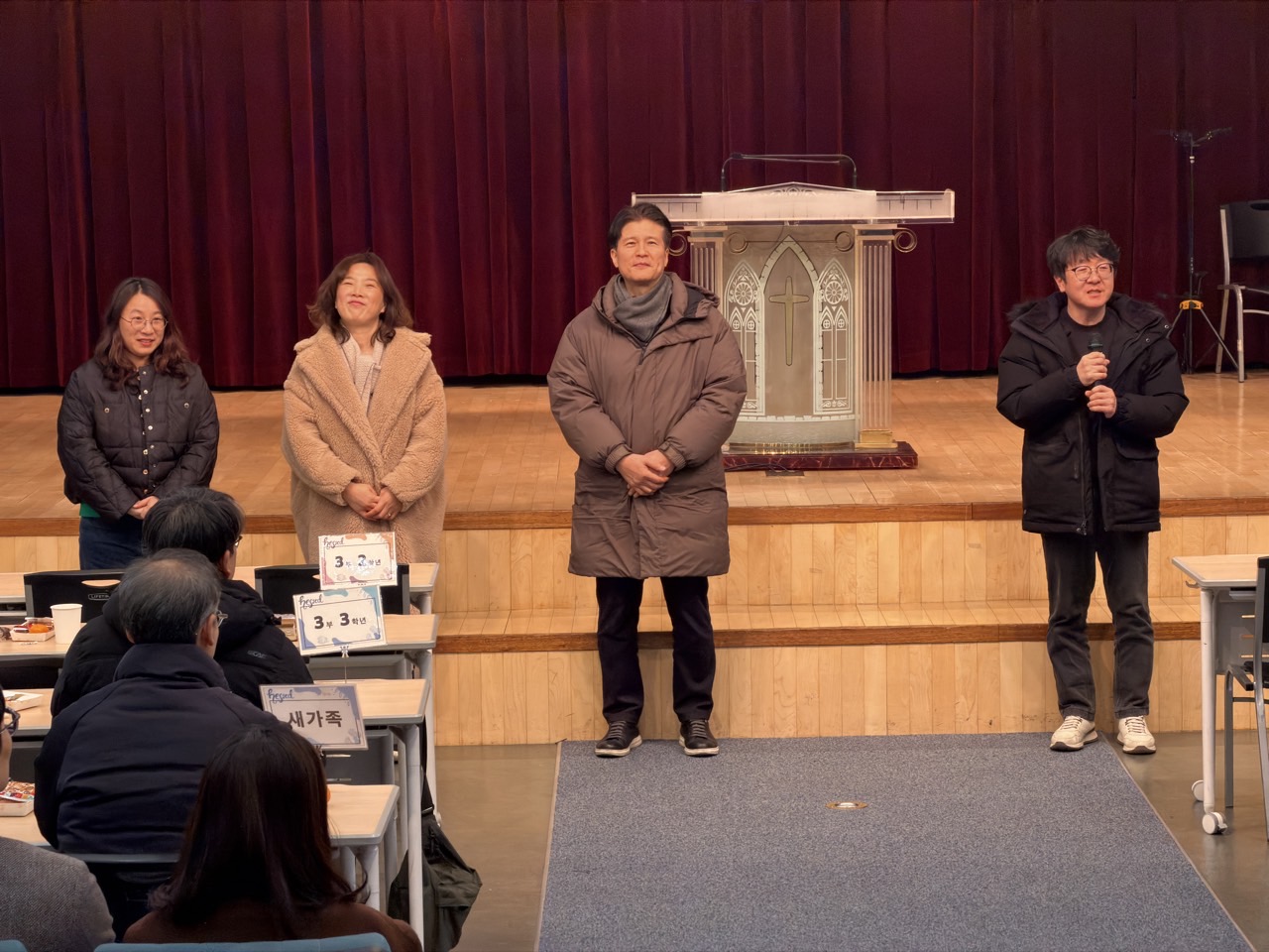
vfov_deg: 14.8
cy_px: 476
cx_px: 634
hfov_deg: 19.6
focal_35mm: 100
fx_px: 3666
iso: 320
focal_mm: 16.89
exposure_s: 1/60
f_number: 2.8
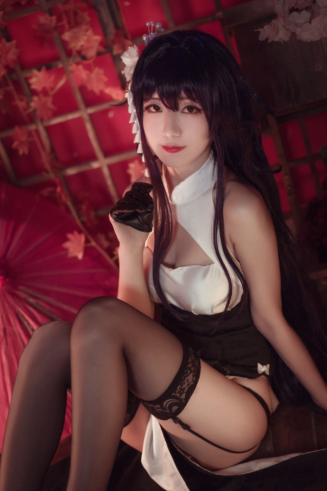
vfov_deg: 34.5
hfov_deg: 23.4
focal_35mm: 58
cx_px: 171
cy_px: 251
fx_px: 790
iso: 1000
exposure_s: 1/125
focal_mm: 55
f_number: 2.5
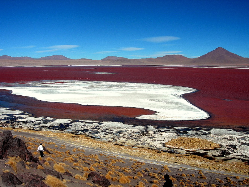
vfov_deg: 37.7
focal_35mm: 38
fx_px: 273
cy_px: 94
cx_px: 124
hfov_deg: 49.0
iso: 50
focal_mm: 7.8
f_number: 4.8
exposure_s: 1/1263
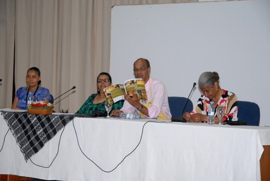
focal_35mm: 105
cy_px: 90
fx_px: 789
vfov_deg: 13.1
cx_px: 135
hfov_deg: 19.4
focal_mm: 70
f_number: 4.8
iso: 800
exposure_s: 1/60
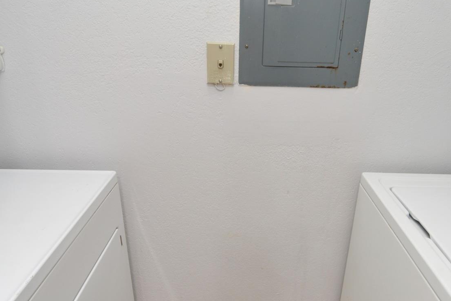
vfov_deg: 49.0
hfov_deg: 69.4
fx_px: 326
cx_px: 235
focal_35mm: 26
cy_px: 193
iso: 400
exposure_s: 1/60
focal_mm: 12
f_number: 4
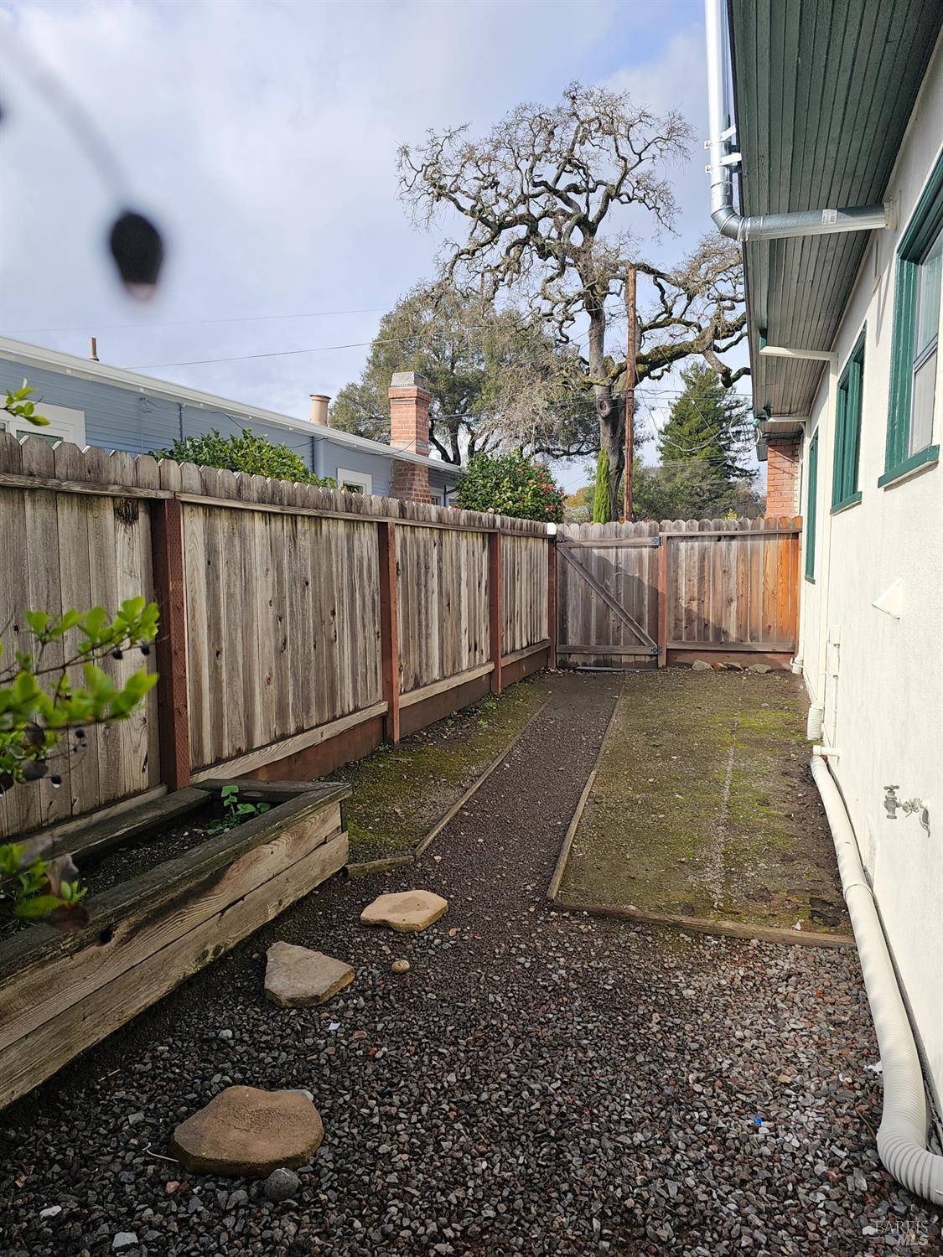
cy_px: 628
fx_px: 835
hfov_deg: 58.9
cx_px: 472
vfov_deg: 73.9
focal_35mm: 23
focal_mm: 6.3
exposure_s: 1/425
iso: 10
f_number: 1.7
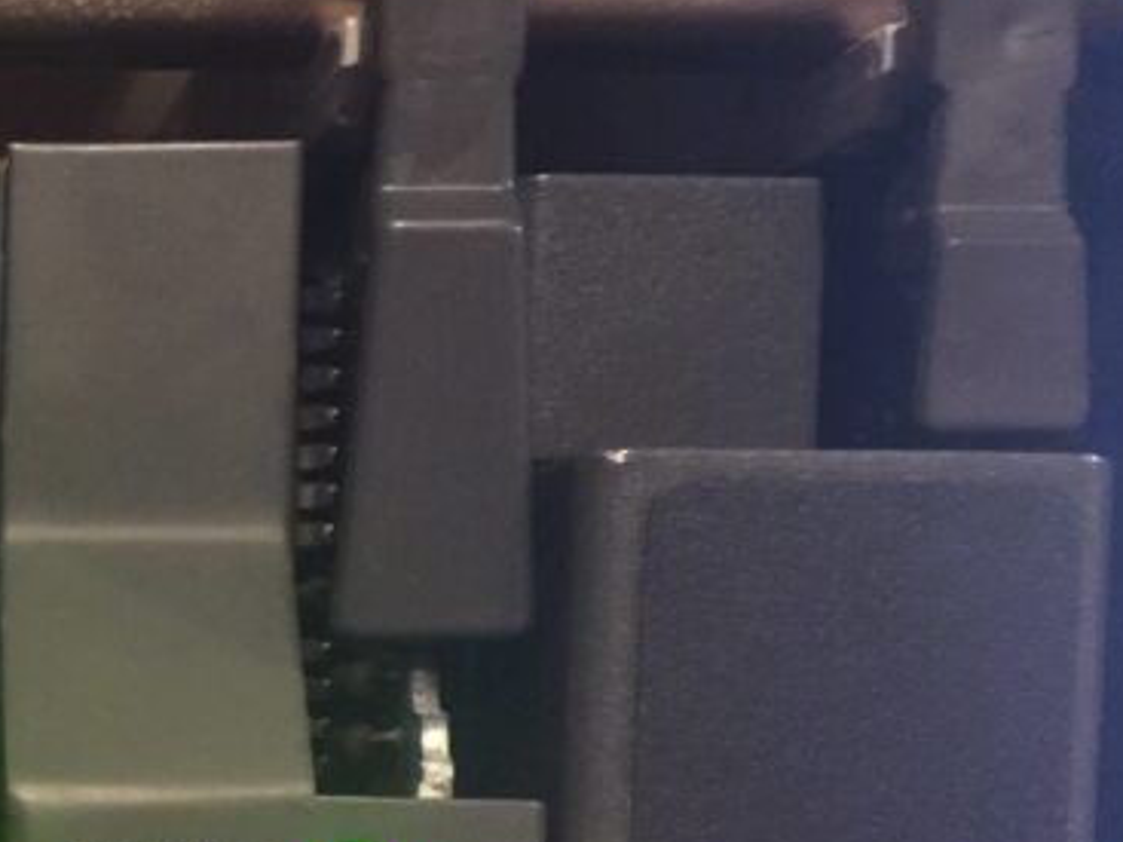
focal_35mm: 79
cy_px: 1056
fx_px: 2562
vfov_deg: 17.6
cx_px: -340
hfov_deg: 22.2
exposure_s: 1/4
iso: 100
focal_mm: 4.15
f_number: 2.2
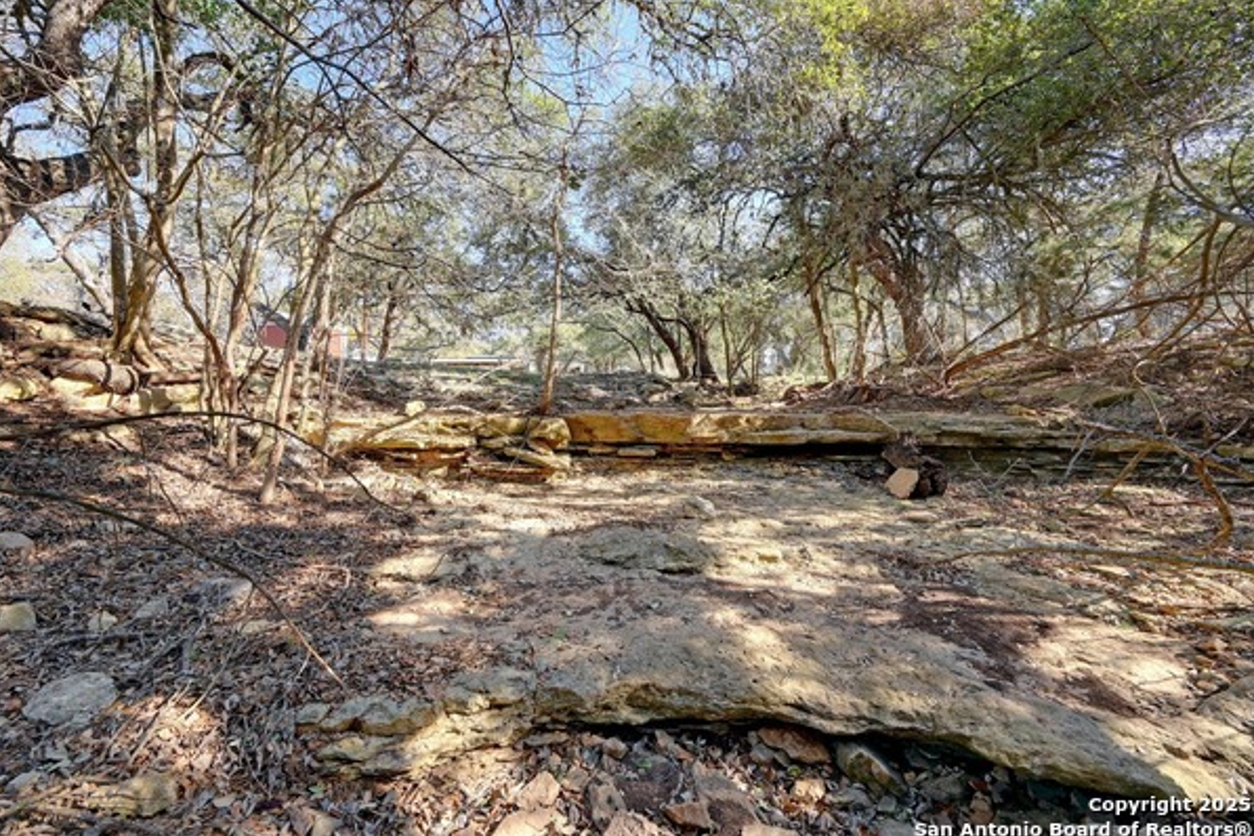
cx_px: 584
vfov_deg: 77.3
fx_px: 522
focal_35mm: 15
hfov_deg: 100.2
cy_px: 395
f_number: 6.3
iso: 2000
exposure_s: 1/400
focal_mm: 14
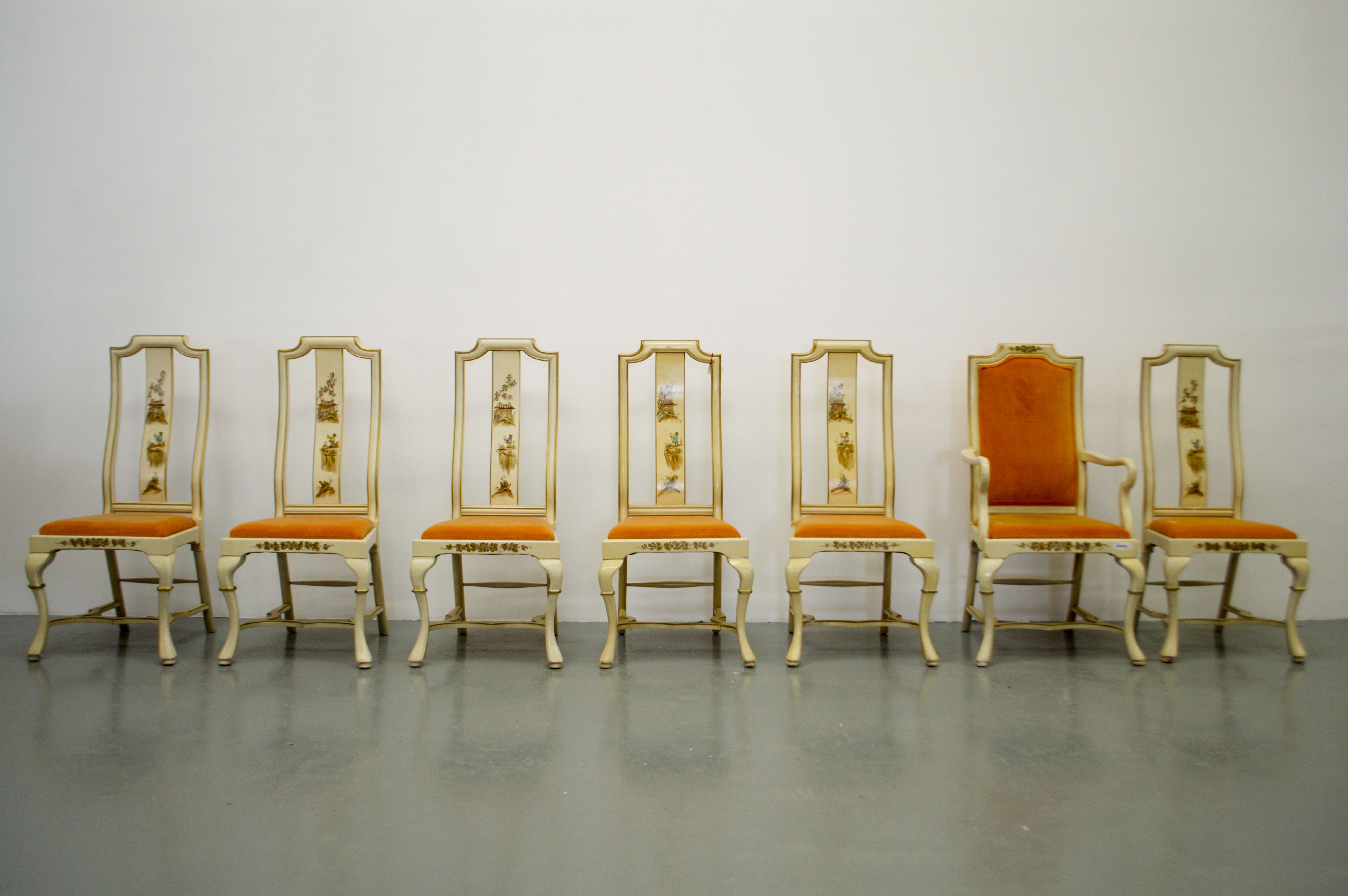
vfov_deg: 43.5
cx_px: 674
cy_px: 448
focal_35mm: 30
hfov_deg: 62.0
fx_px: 1122
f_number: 3.8
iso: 400
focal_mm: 20
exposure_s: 1/60
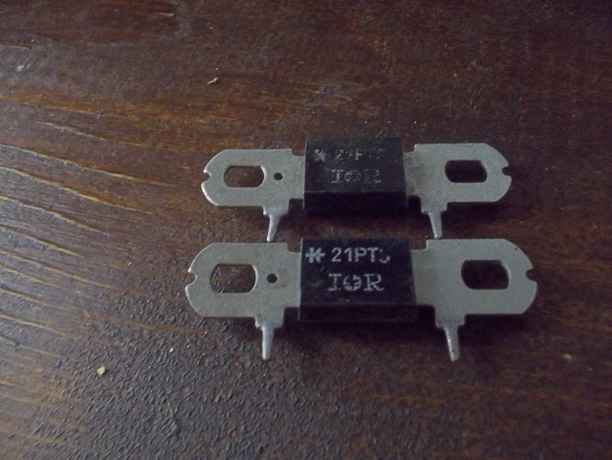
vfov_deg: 48.3
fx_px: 513
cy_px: 230
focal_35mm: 29
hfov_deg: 61.6
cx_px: 306
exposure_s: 1/8
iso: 400
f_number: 3.3
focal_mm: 4.1
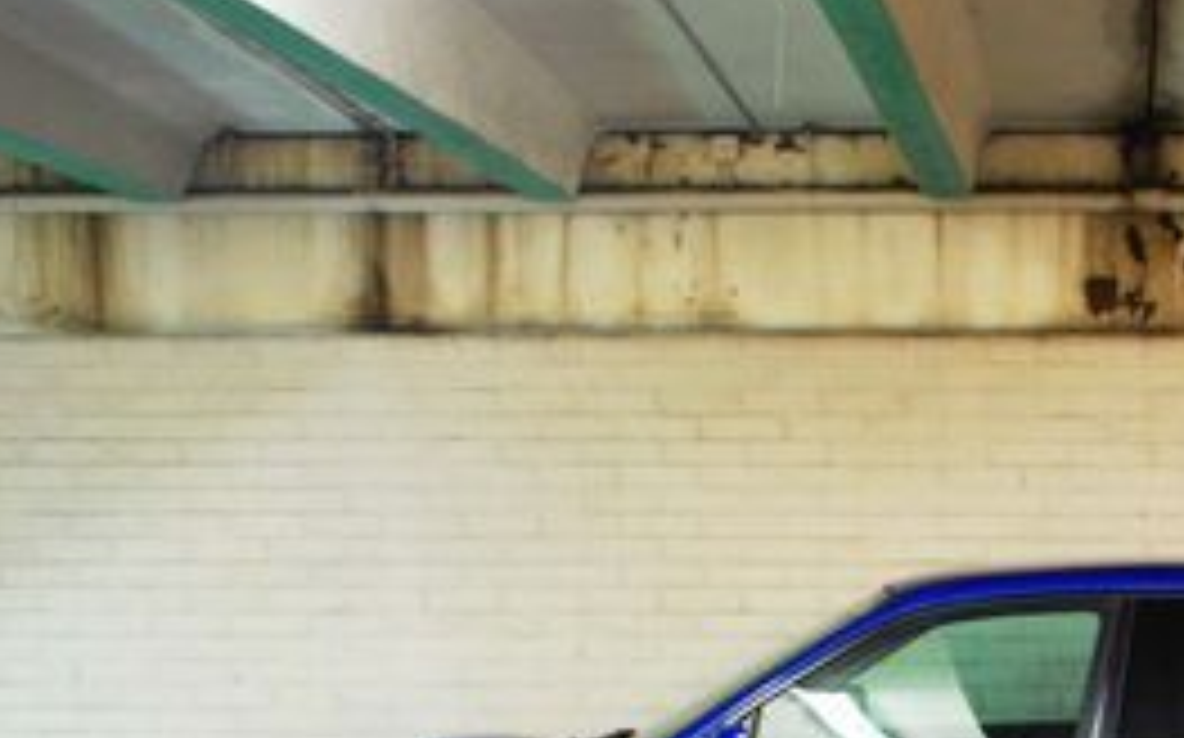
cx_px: 1062
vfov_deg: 15.4
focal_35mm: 82
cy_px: 864
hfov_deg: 24.5
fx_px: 2644
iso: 400
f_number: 4
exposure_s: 1/8
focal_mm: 22
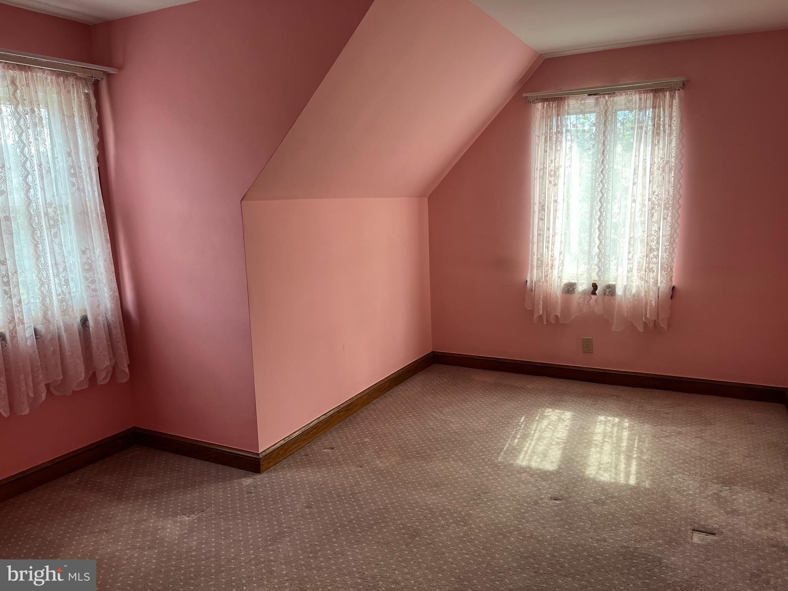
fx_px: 592
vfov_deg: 53.1
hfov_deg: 67.3
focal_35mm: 26
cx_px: 394
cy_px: 296
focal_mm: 5.1
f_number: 1.6
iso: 125
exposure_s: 1/120
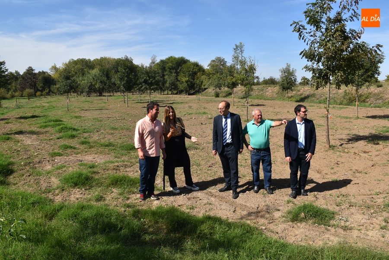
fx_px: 292
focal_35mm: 27
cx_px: 194
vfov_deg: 48.0
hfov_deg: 67.3
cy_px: 130
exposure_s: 1/320
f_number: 9
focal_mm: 18
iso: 200
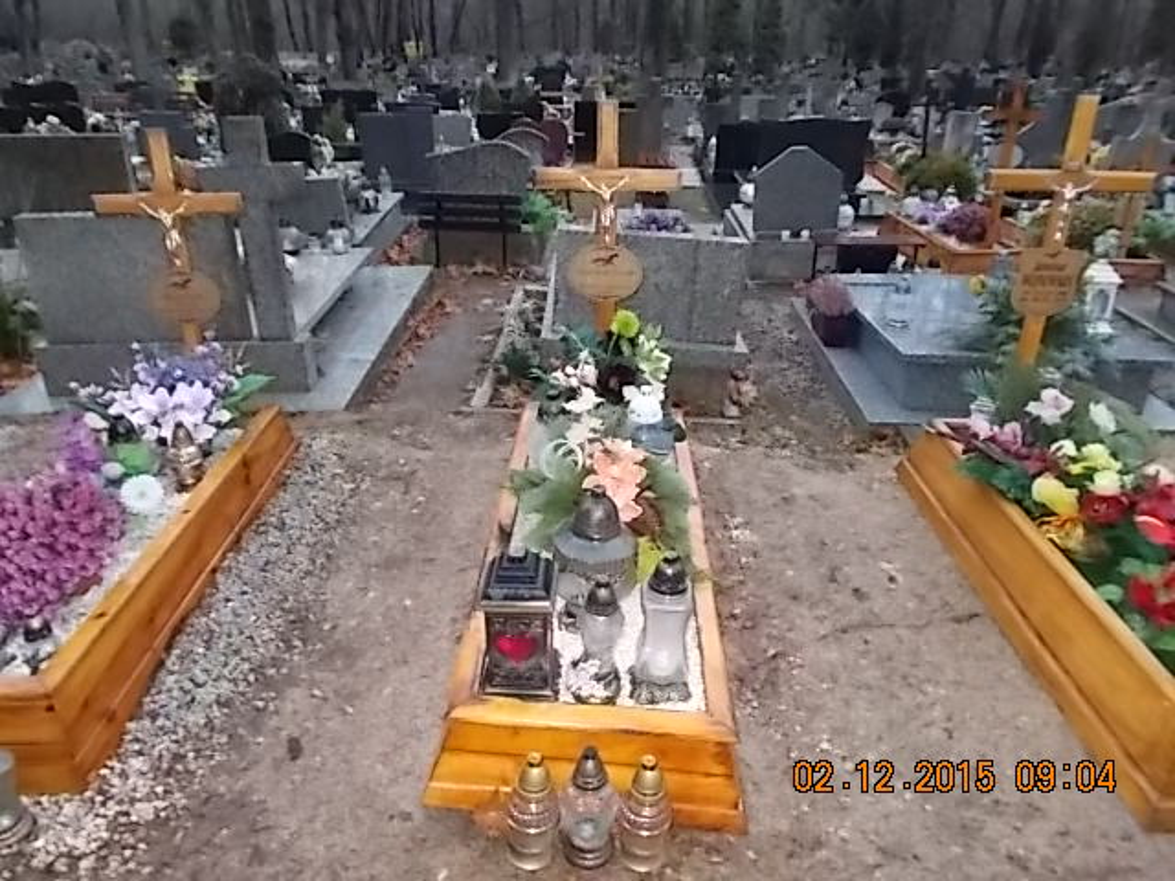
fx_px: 883
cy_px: 440
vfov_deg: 53.1
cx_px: 588
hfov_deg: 67.3
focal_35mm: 26
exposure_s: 1/25
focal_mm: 4.6
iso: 400
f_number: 3.2
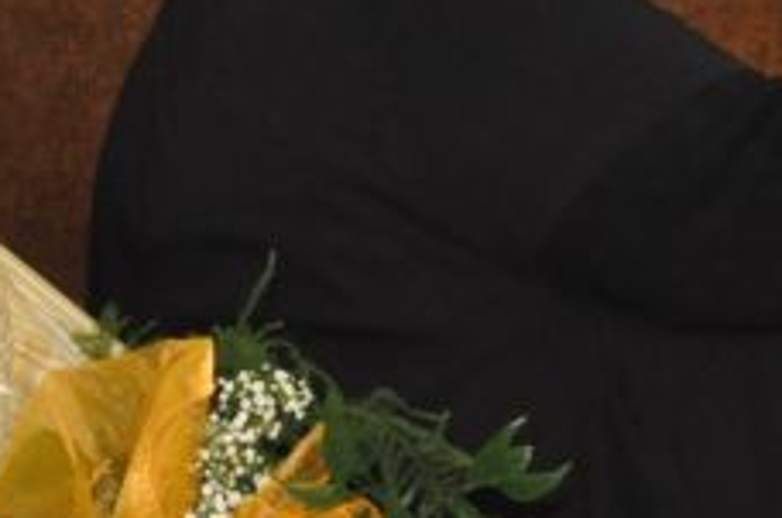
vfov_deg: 4.0
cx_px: 1111
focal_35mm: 342
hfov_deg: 6.0
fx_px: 7408
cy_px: 74
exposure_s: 1/160
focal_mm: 65
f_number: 9
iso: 3200
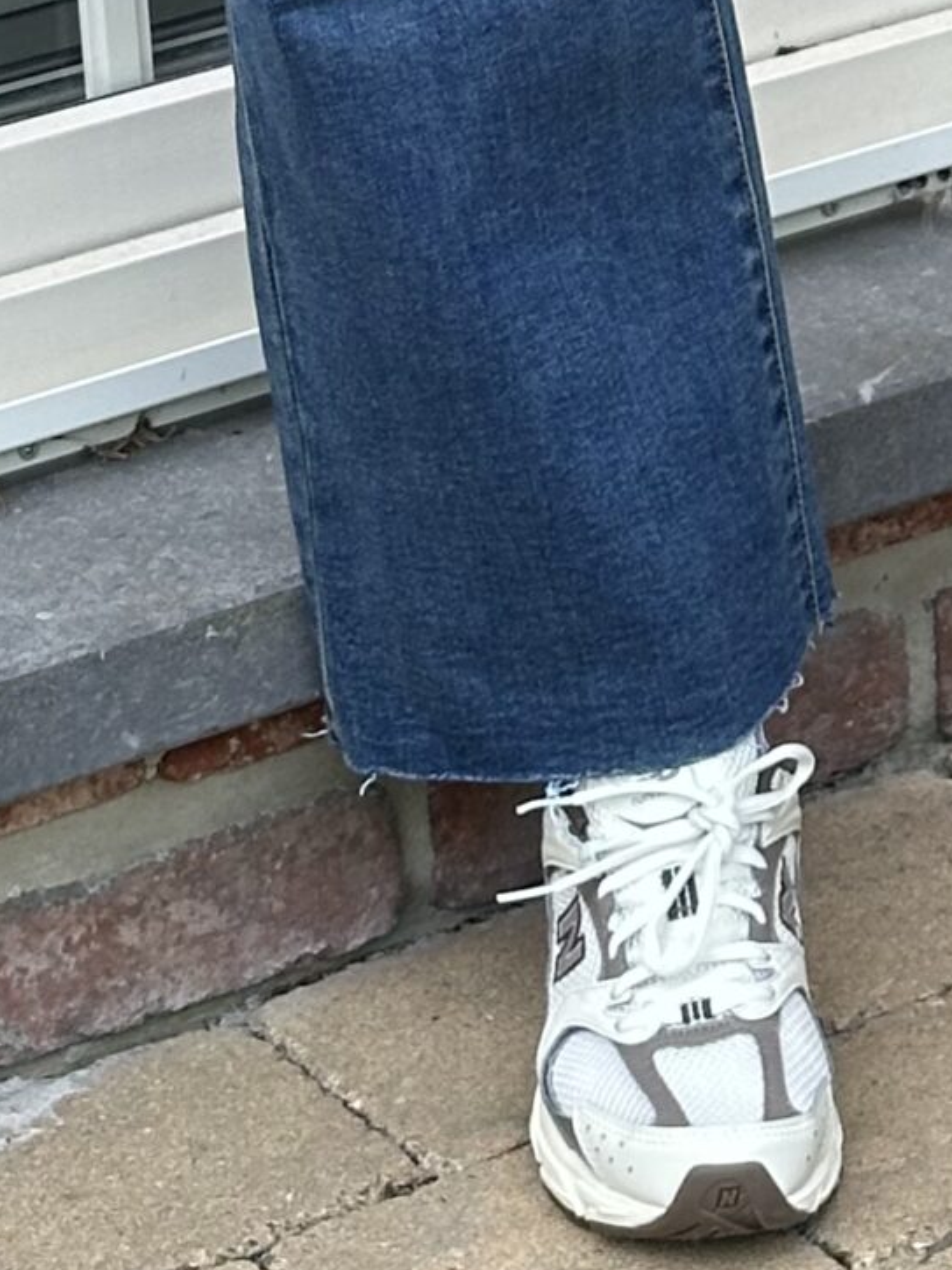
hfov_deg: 7.8
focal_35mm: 191
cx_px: 819
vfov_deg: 9.8
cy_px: -975
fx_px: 7004
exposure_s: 1/277
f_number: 1.78
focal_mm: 6.86
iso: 64
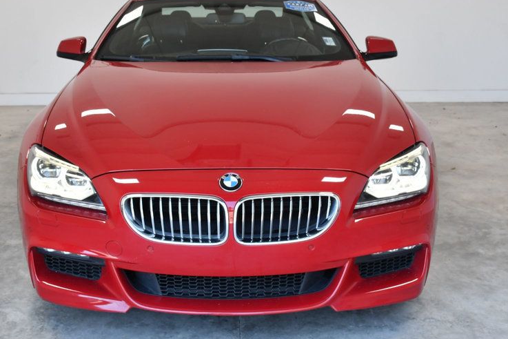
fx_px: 705
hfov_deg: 39.6
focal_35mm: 50
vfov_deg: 26.9
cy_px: 139
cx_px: 232
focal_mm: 24
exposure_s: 1/160
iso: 400
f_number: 7.1
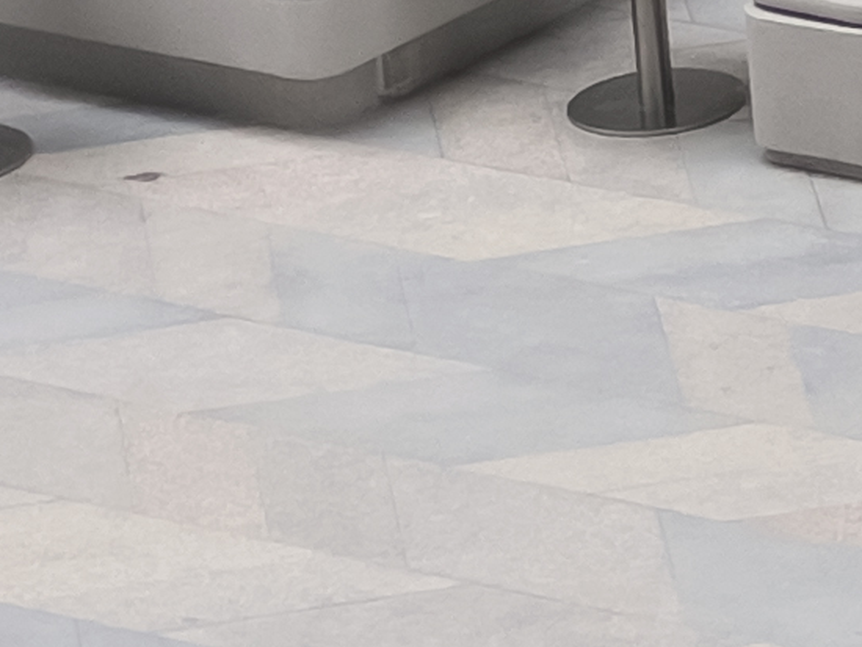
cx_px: 3100
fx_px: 9492
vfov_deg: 3.9
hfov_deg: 4.8
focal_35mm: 381
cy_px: -697
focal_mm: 6
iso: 25
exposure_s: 1/470
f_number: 2
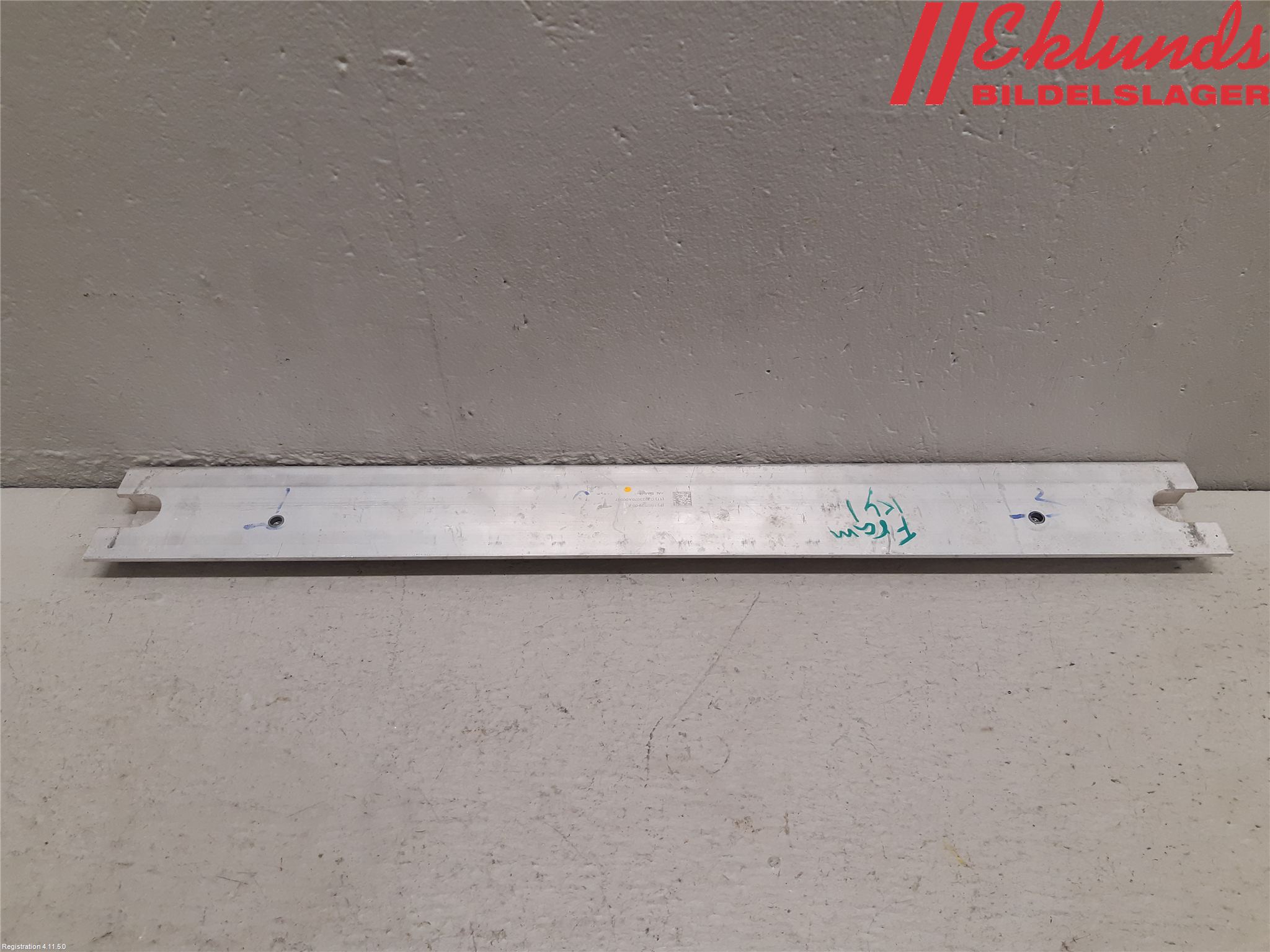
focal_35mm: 26
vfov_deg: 53.1
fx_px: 954
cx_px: 635
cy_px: 476
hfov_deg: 67.3
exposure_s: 1/50
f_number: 1.7
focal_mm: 3.93
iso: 100
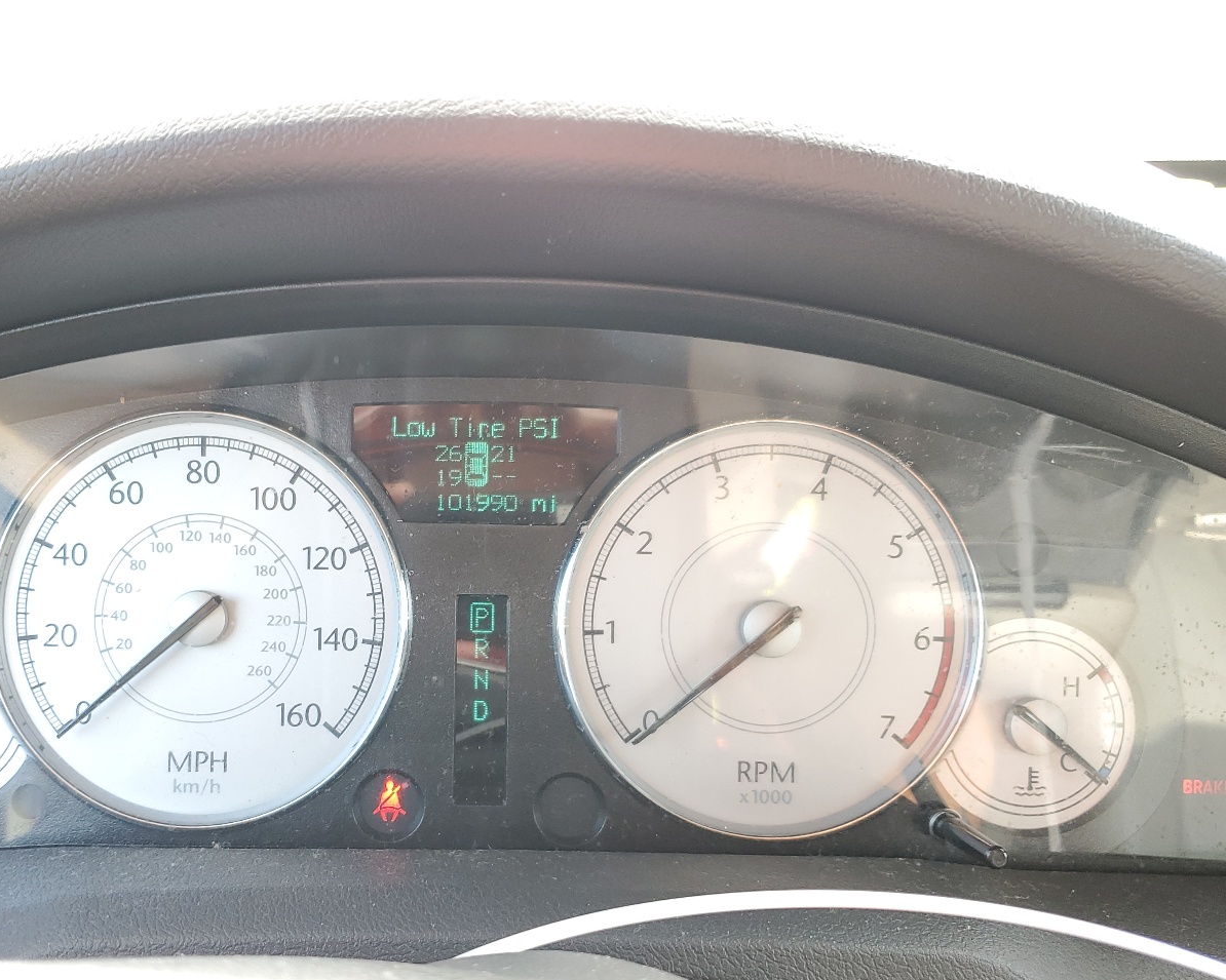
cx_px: 454
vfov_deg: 43.2
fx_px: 1234
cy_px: 577
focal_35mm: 34
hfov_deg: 52.2
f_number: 1.5
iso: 54
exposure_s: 1/60.2
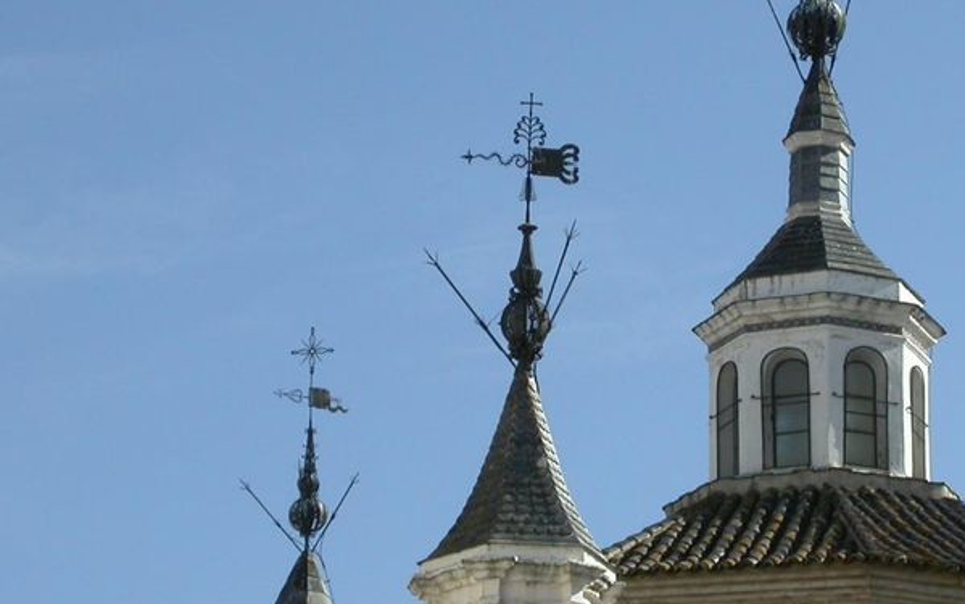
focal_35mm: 165
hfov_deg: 12.7
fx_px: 4341
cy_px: 324
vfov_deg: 8.0
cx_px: 503
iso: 100
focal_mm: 22
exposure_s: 1/697
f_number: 5.8
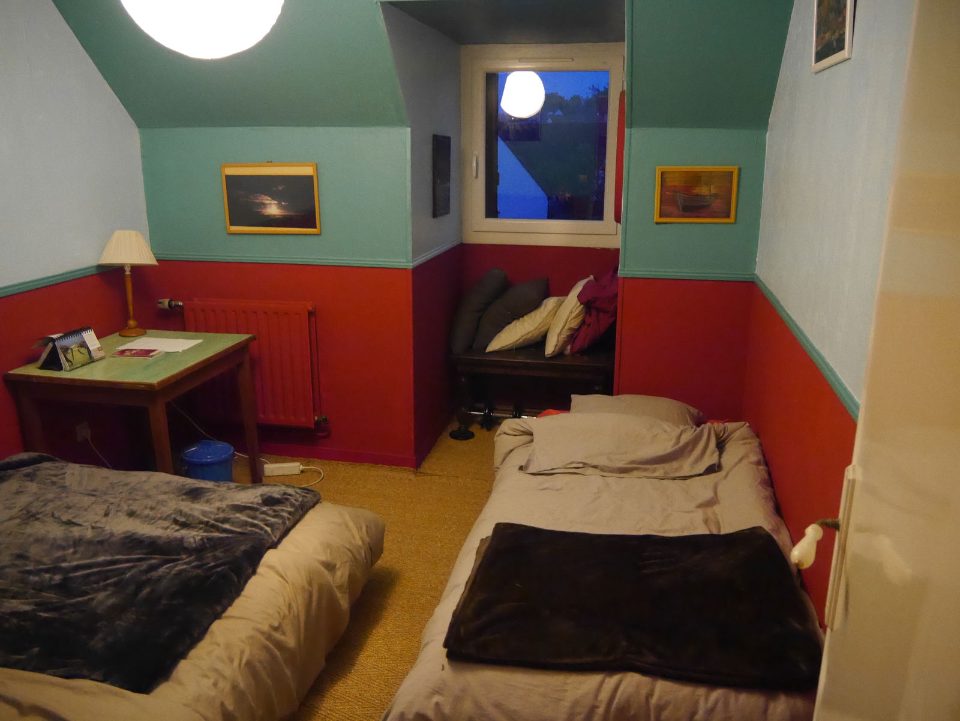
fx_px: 777
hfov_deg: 63.4
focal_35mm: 28
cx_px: 480
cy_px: 360
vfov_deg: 49.8
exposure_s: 1/20
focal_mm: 14
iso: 3200
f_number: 3.5
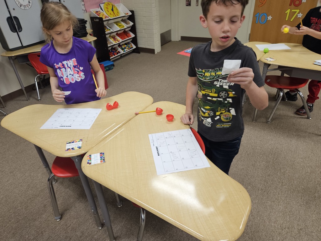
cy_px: 120
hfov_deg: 73.9
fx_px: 213
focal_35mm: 23
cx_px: 160
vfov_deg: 58.9
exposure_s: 1/120
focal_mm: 5.4
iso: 250
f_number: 1.8
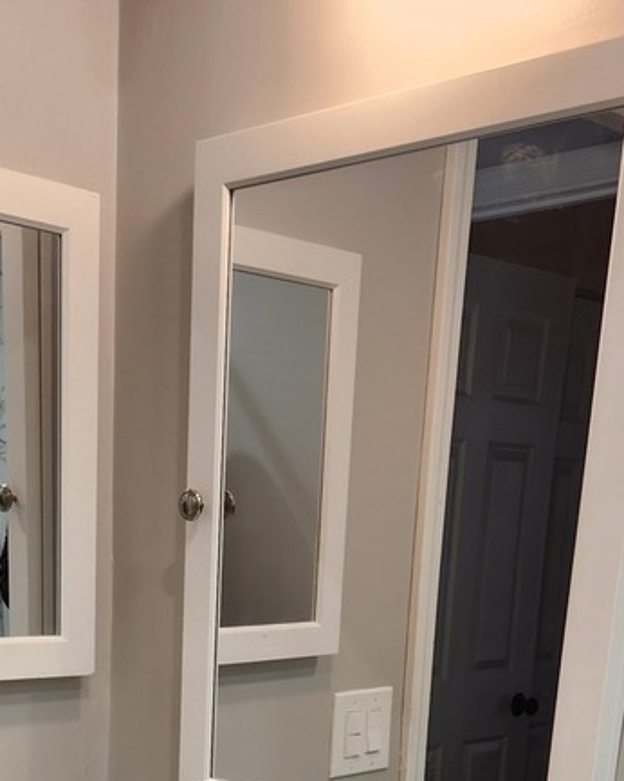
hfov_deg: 26.9
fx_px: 1294
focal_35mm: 56
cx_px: 202
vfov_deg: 29.2
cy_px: 927
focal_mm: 5.4
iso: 100
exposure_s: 1/120
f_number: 1.8
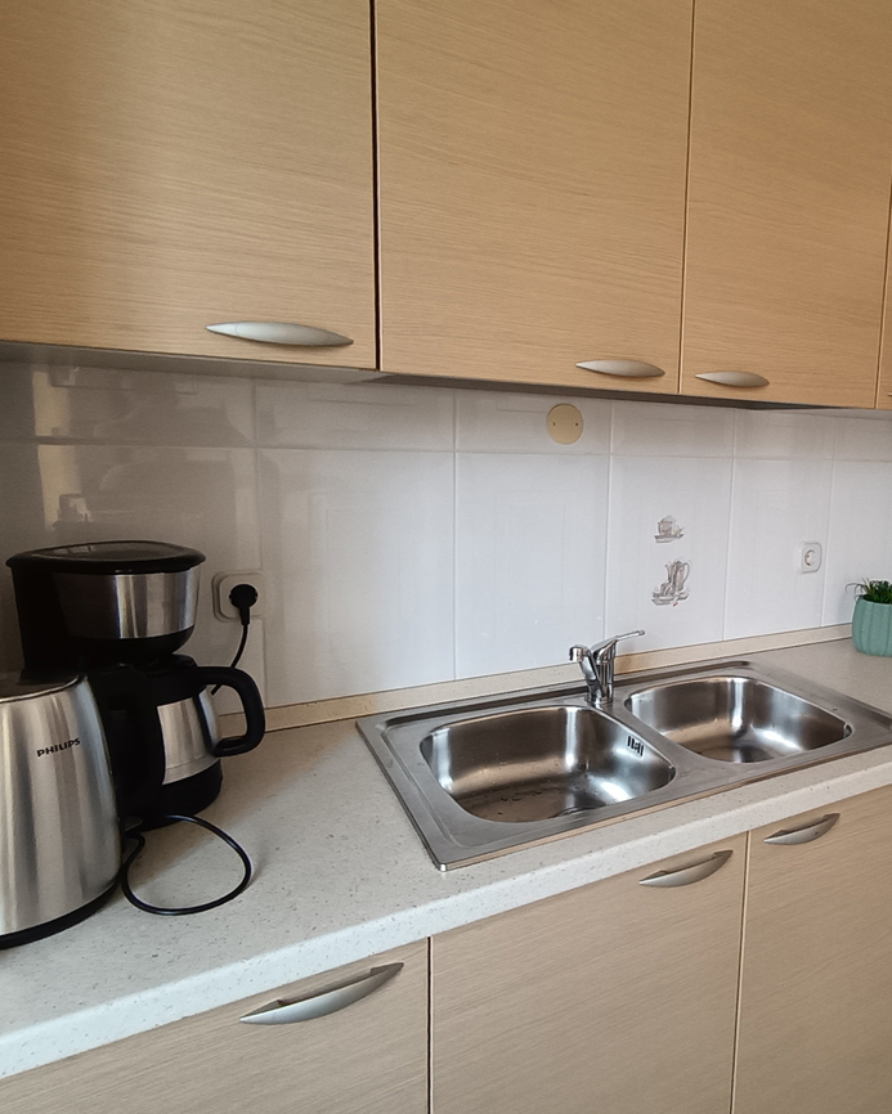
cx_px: 660
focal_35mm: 23
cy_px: 549
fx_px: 759
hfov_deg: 58.0
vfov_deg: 72.6
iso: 487
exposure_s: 1/100
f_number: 2.2
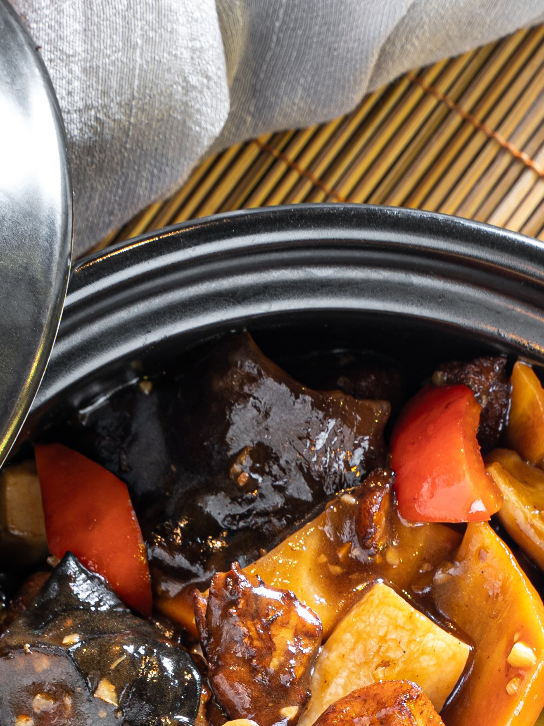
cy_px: 953
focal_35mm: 161
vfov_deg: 11.9
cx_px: 461
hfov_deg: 9.2
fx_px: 3374
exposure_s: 5
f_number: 8
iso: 50
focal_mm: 49
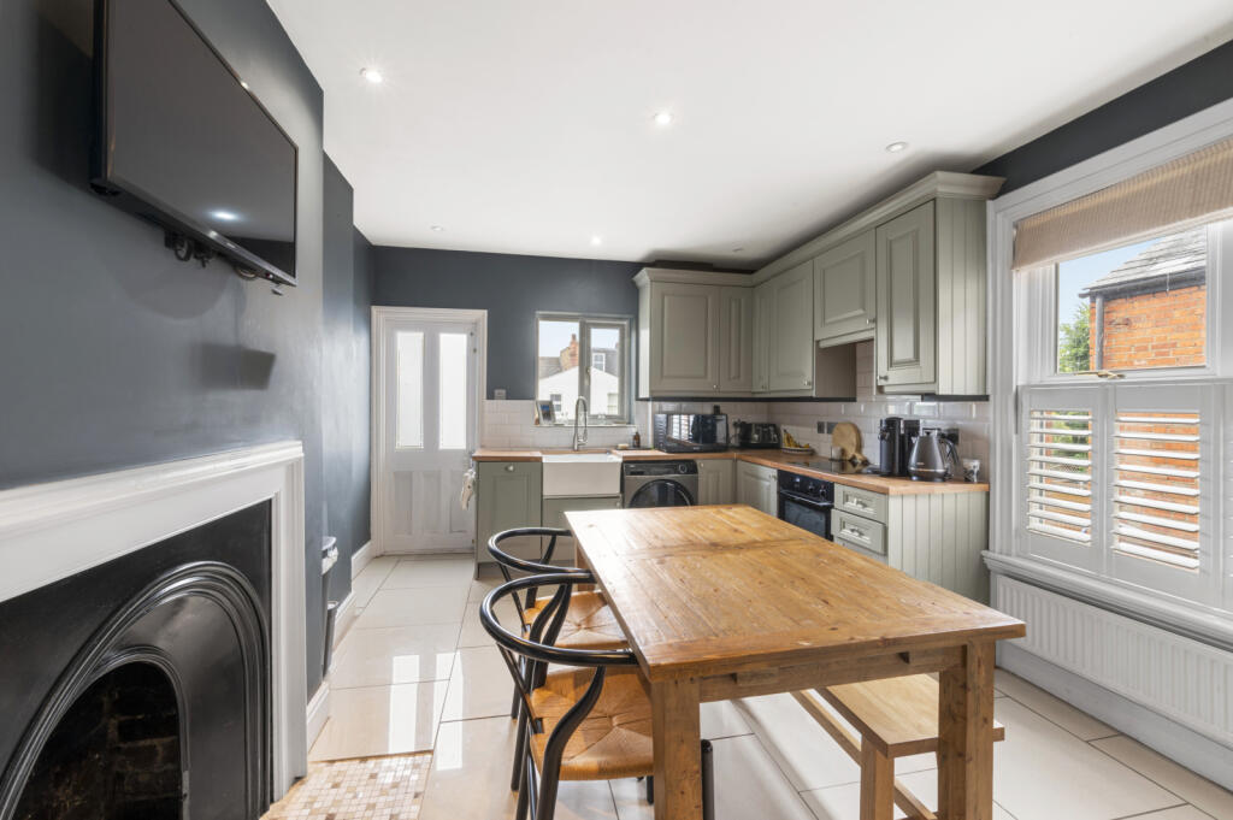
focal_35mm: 14
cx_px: 616
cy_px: 410
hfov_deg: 104.3
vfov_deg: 81.1
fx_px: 479
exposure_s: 1
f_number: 16
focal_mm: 14
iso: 200
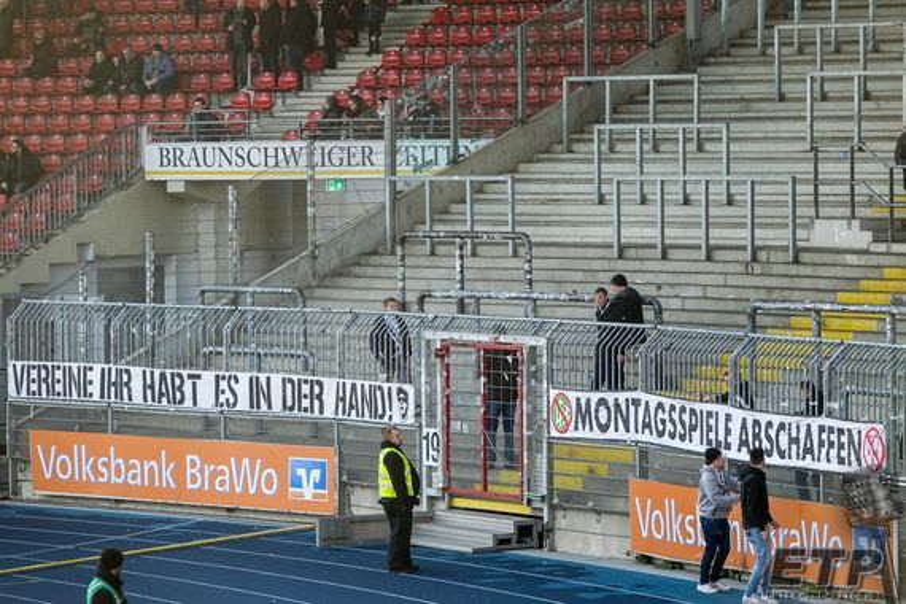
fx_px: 5033
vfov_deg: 6.9
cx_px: 453
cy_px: 302
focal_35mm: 200
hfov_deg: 10.3
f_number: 4
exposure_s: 1/80
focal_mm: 73.24
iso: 100
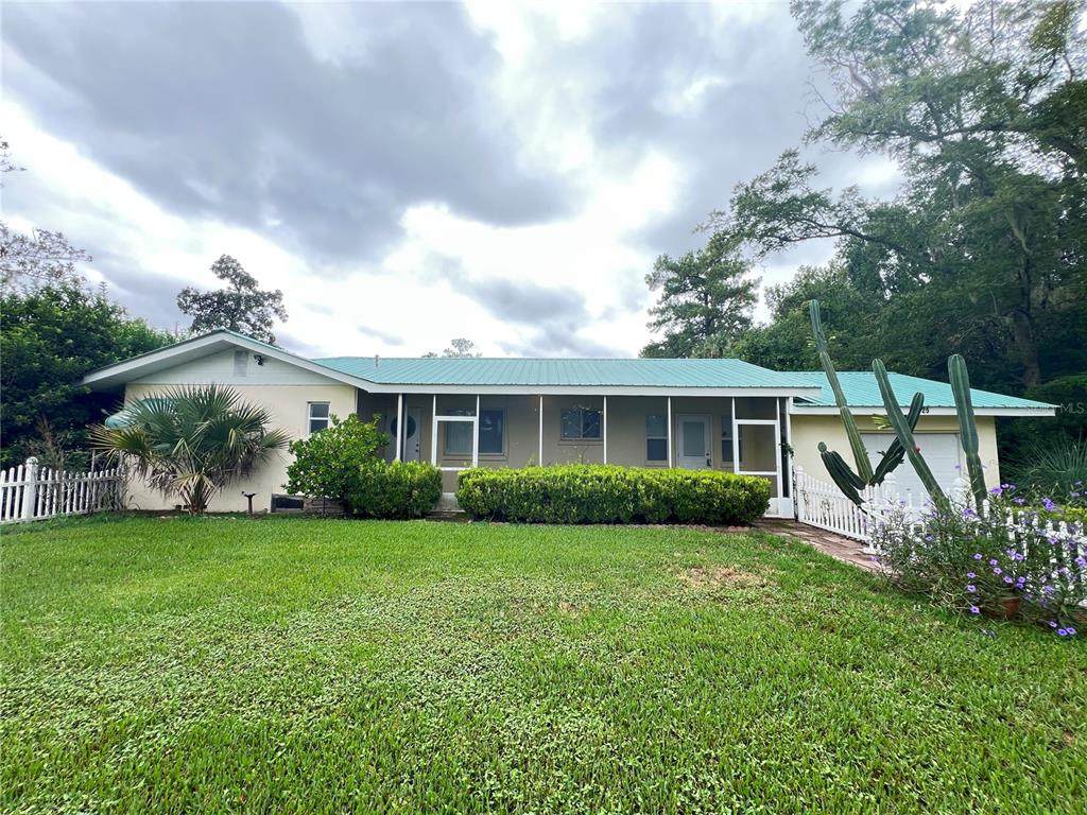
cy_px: 408
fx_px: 408
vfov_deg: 89.9
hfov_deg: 106.2
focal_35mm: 13
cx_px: 544
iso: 32
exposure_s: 1/171
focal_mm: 1.57
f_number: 1.8
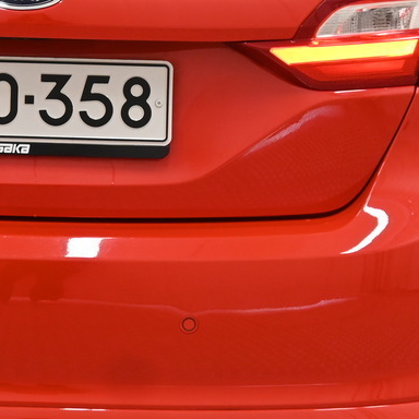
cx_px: 43
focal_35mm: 124
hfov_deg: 14.0
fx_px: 1695
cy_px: 140
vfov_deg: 14.1
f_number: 4.2
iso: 400
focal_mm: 23
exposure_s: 1/40
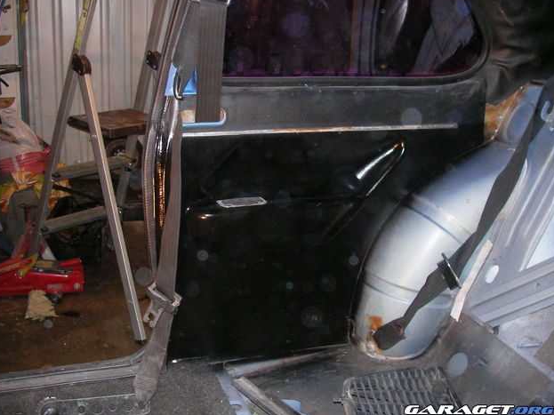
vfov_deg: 36.8
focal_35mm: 39
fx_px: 624
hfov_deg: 47.9
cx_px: 272
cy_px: 206
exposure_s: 1/30
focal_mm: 6.3
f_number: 3.3
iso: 151
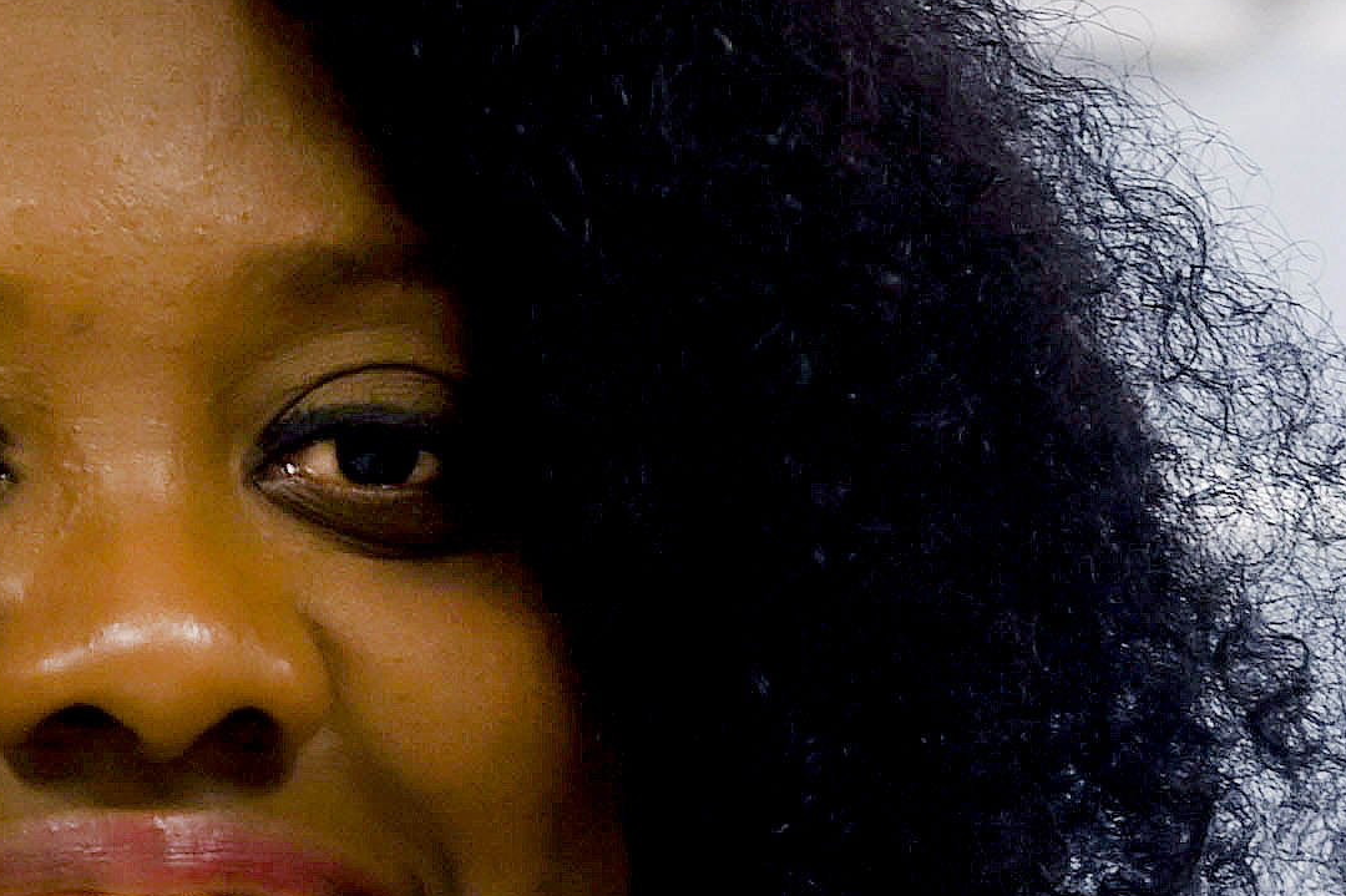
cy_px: 1475
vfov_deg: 3.5
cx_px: 622
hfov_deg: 5.3
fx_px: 14649
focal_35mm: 392
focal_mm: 70
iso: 1600
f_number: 4.5
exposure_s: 1/125
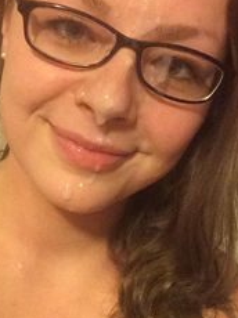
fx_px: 496
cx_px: 77
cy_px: 216
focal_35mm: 54
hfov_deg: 26.8
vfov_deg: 35.2
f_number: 2.4
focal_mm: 2.15
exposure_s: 1/15
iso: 640
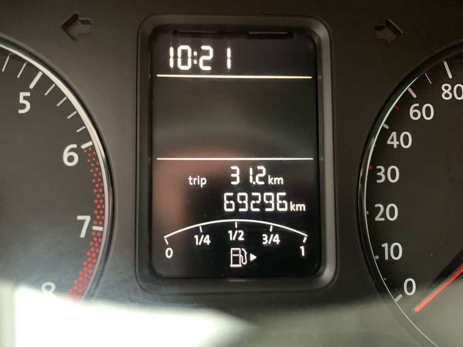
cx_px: 232
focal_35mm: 26
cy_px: 174
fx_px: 348
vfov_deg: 53.1
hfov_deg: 67.3
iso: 800
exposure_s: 1/29
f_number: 1.8
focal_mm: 4.25
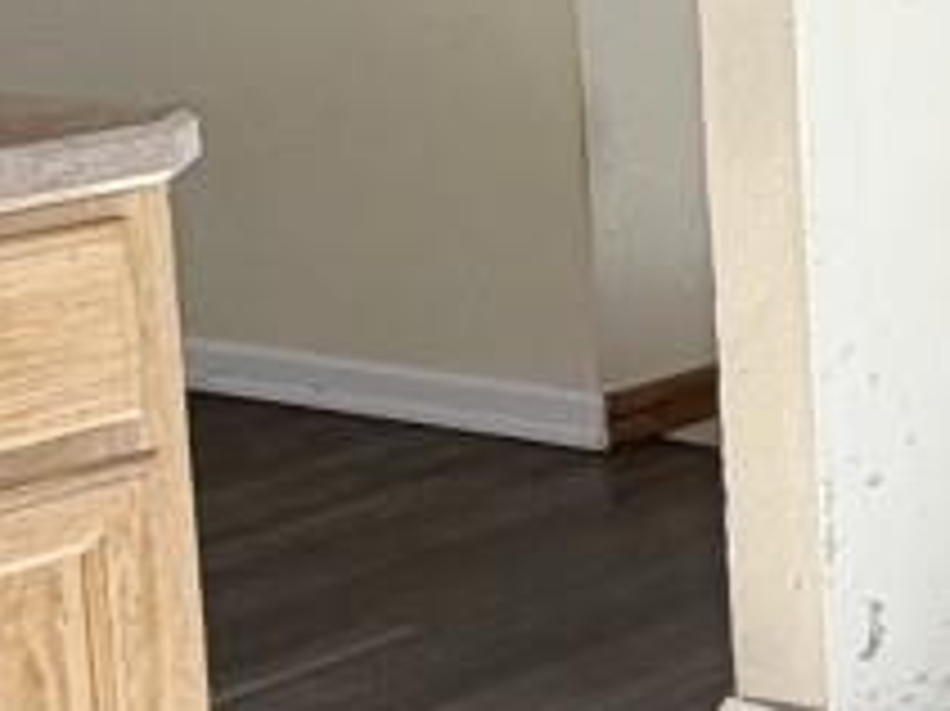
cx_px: 2152
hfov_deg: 14.0
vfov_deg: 13.6
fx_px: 2907
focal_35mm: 106
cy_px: -130
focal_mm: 2.22
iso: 64
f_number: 2.2
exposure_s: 1/121
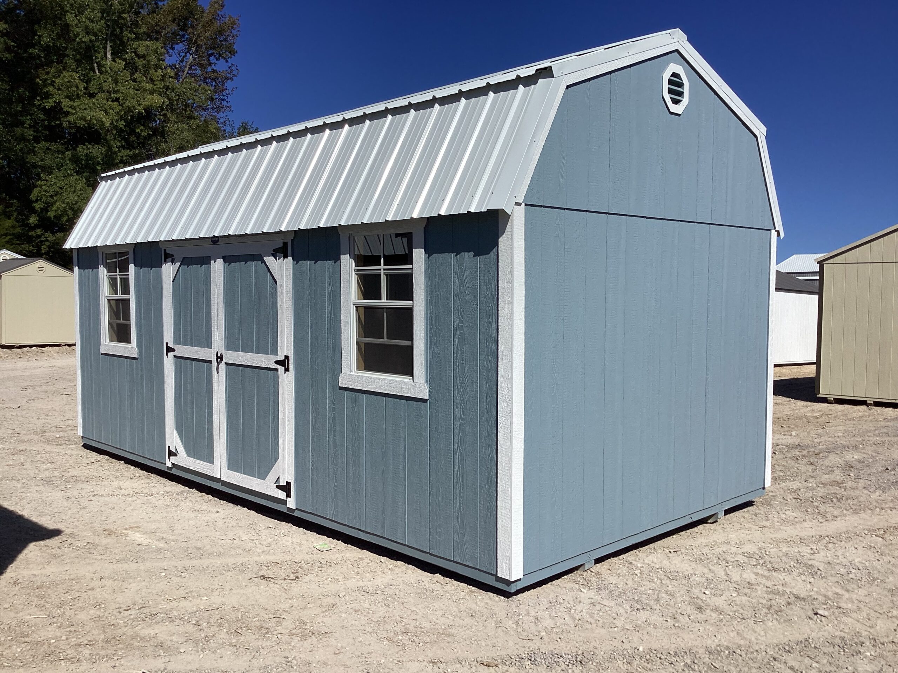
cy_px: 336
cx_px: 449
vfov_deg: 45.4
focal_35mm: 31
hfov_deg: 58.4
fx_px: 804
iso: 25
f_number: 2.4
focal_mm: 3.3
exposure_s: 1/3546
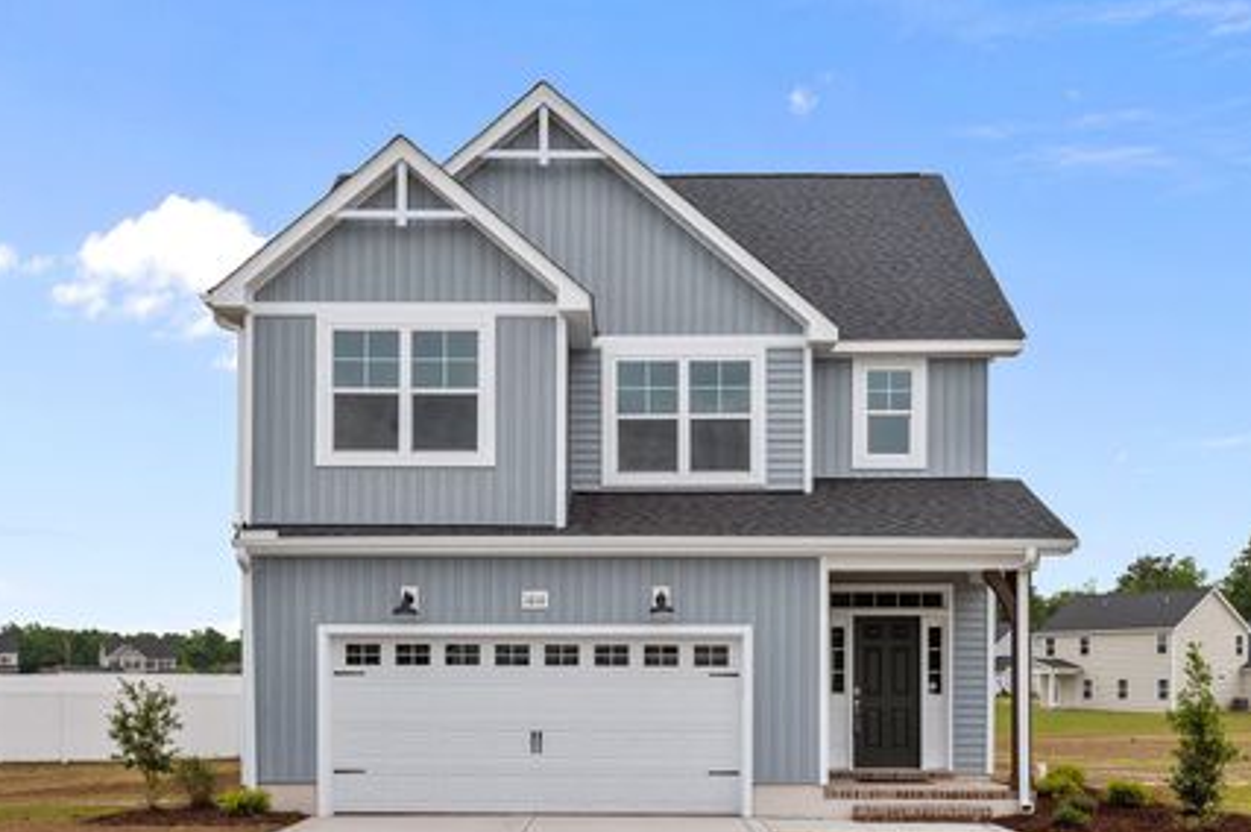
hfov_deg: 47.4
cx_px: 621
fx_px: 1424
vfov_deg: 32.6
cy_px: 438
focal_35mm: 41
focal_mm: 35
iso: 400
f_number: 11
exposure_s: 1/500
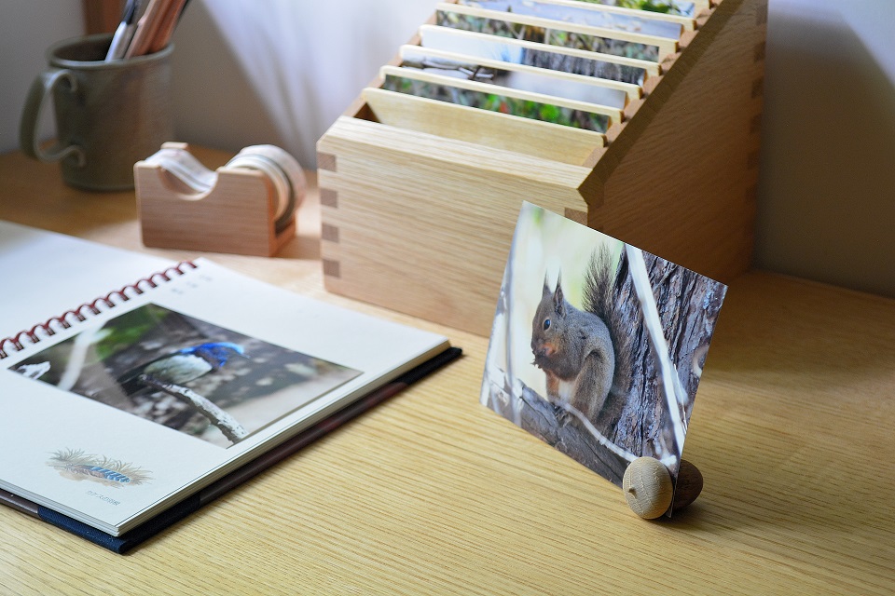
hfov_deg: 29.2
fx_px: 1715
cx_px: 448
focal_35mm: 69
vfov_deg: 19.7
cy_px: 298
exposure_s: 1/5
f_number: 5.3
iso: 800
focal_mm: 46
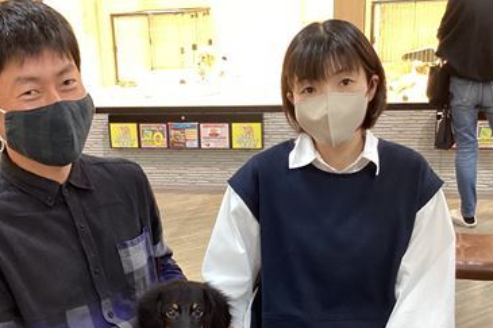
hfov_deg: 37.4
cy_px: 259
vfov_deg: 25.1
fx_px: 725
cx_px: 194
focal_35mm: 53
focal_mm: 3.3
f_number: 2.4
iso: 200
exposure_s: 1/60
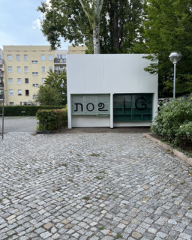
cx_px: 97
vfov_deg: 62.2
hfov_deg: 51.5
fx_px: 199
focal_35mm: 28
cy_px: 118
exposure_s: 1/943
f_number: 1.6
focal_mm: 5.1
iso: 50
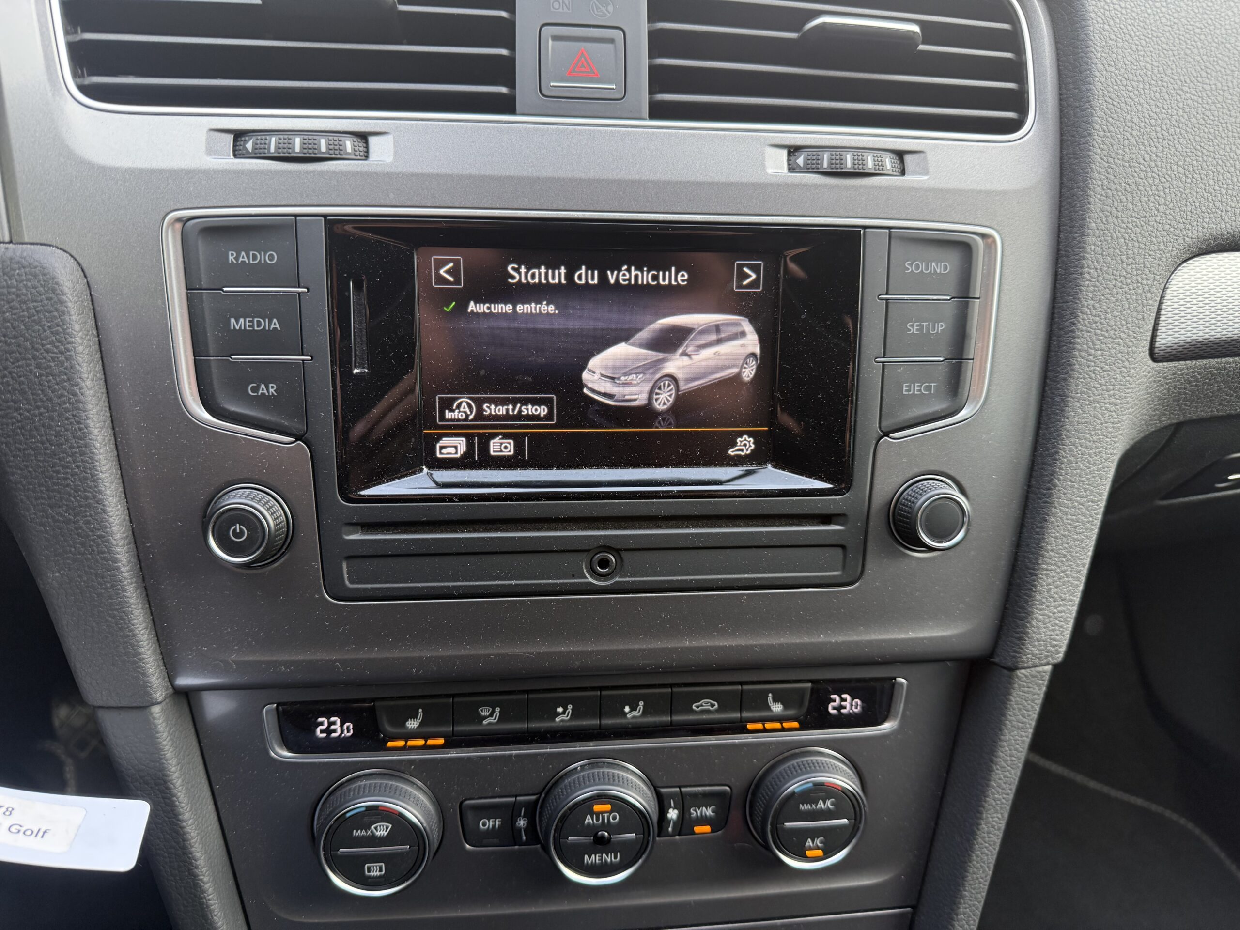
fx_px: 860
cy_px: 465
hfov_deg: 71.6
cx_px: 620
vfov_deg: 56.8
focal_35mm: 24
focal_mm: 6.76
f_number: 1.78
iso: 160
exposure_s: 1/121
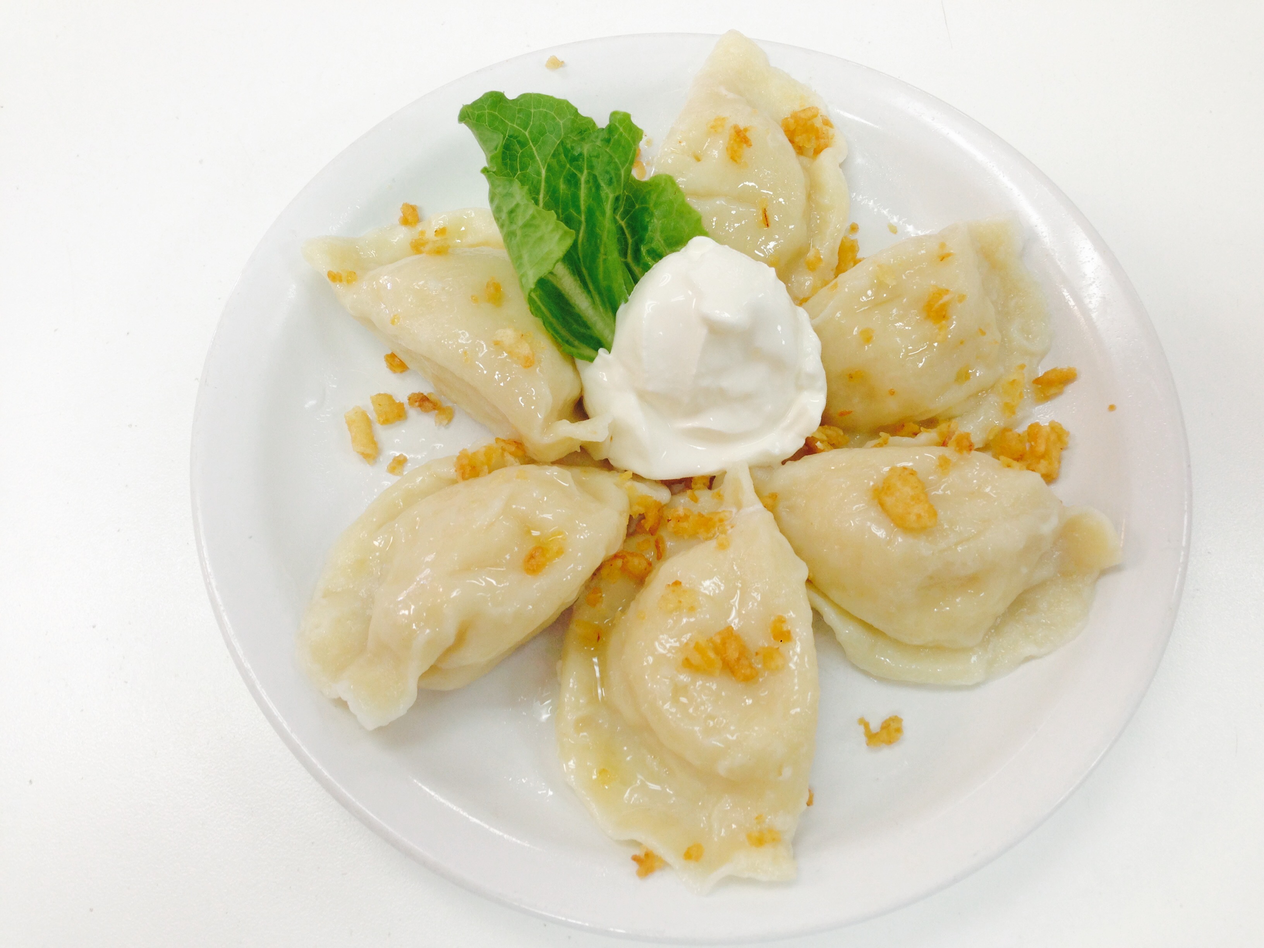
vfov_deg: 42.9
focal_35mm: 33
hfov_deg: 55.4
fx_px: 1205
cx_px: 632
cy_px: 474
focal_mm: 4.12
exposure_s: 1/24
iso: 50
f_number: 2.4
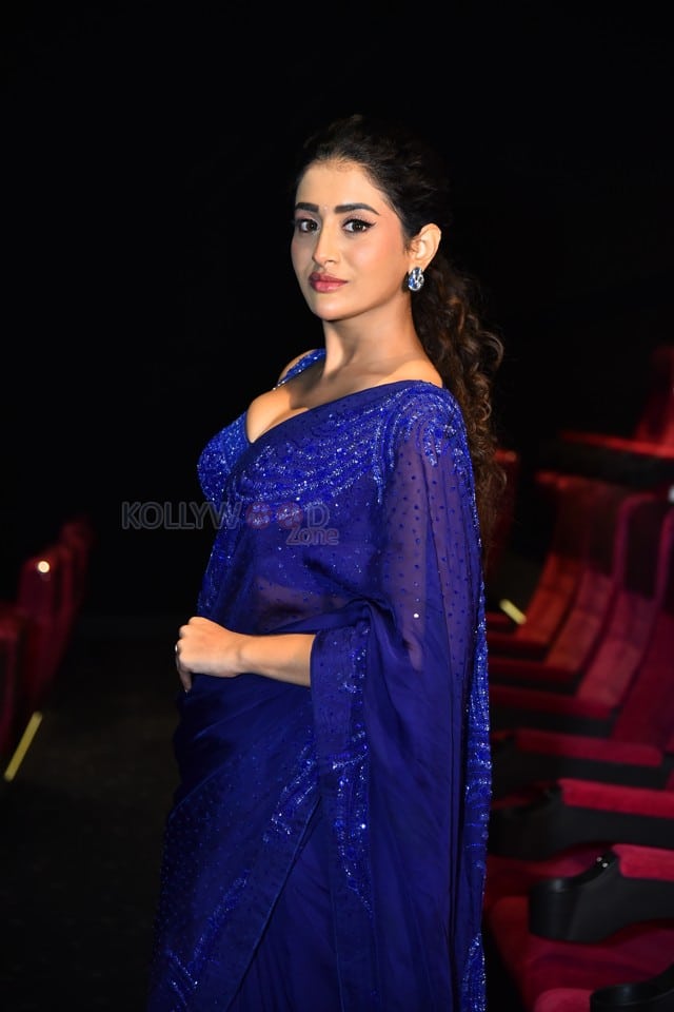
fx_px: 2190
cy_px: 506
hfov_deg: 17.5
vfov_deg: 26.0
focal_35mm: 78
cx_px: 337
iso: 1600
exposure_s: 1/125
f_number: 4
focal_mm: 78
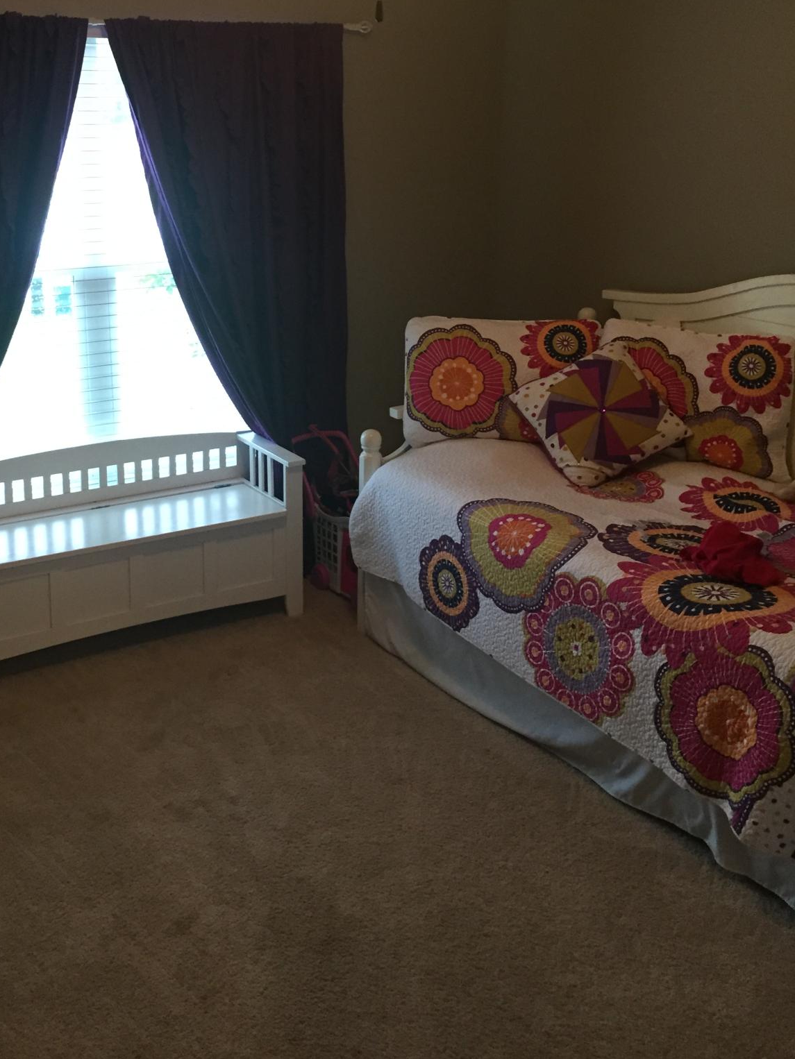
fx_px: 1163
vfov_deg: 48.3
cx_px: 294
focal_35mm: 38
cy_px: 366
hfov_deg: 37.5
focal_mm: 4.15
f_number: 2.2
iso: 160
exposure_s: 1/30
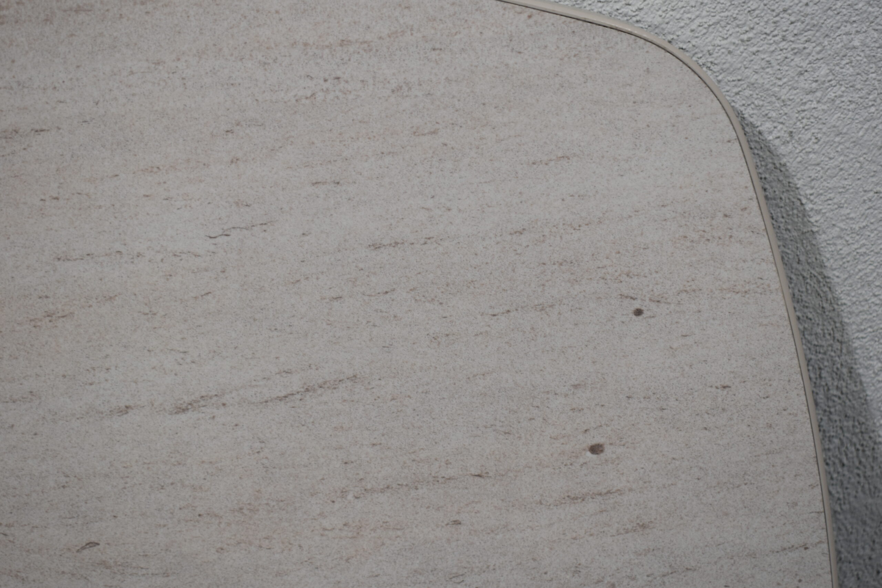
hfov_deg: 35.1
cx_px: 441
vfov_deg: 23.8
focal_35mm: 57
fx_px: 1396
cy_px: 294
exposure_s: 1/125
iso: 250
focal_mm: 38
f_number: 5.6
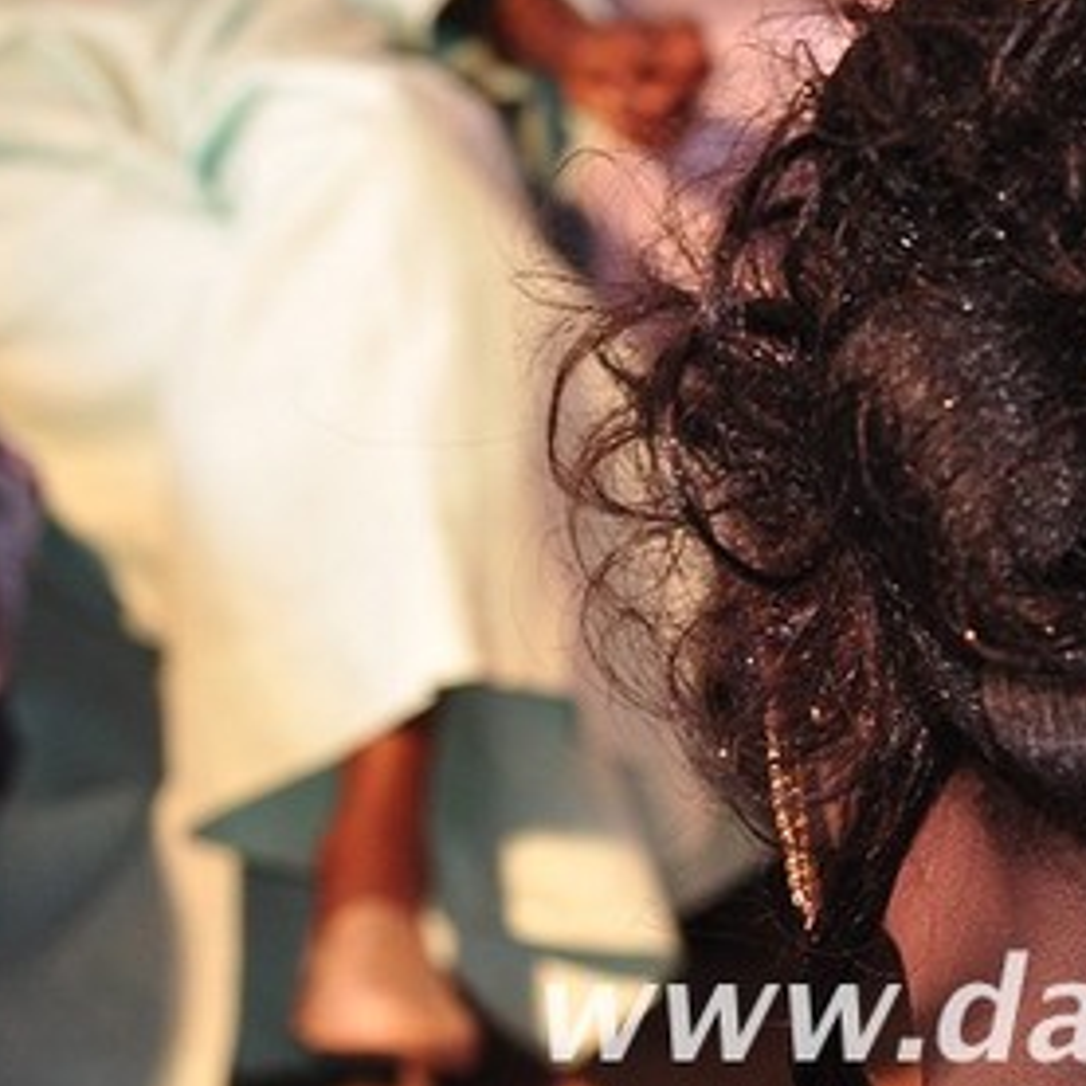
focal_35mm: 193
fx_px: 6850
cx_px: 1259
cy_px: 804
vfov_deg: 9.1
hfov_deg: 9.0
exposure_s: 1/30
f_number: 8
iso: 640
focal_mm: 60
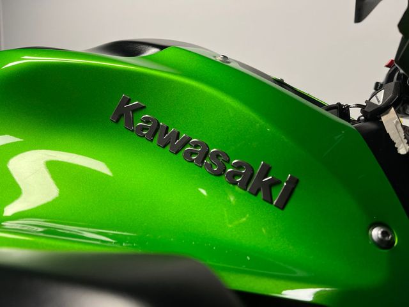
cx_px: 204
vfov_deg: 53.1
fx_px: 307
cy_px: 154
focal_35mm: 26
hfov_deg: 67.3
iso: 100
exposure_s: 1/100
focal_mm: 5.1
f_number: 1.6
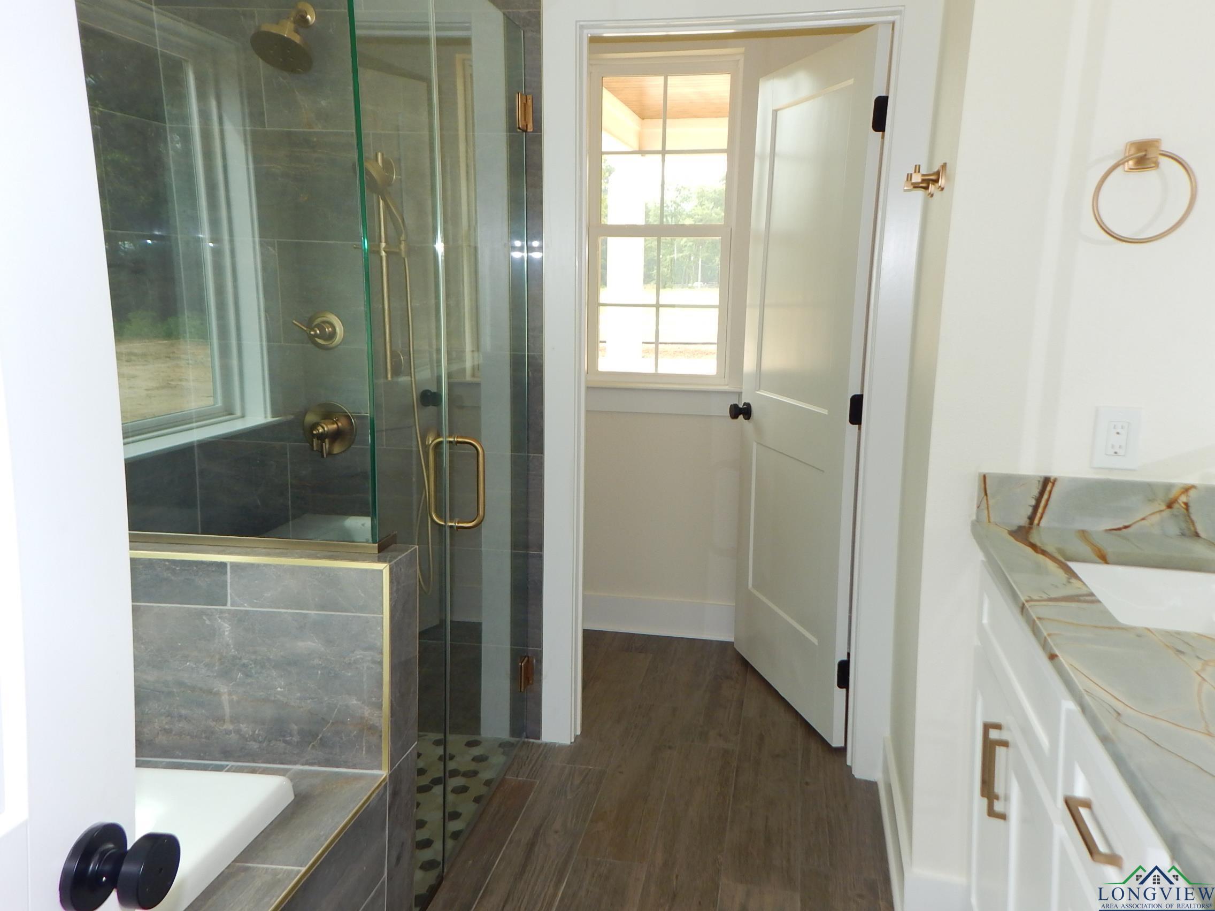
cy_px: 456
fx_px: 772
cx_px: 608
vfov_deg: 61.1
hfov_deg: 76.4
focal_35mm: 22
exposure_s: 1/100
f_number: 3
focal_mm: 4
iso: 125
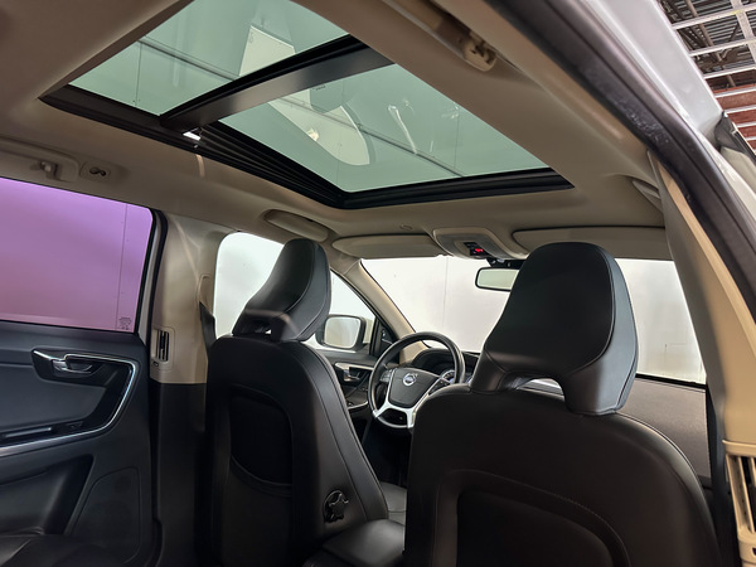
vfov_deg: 56.8
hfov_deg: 71.6
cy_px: 284
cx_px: 378
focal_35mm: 24
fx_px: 524
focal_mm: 6.86
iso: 800
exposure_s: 1/50
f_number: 1.78
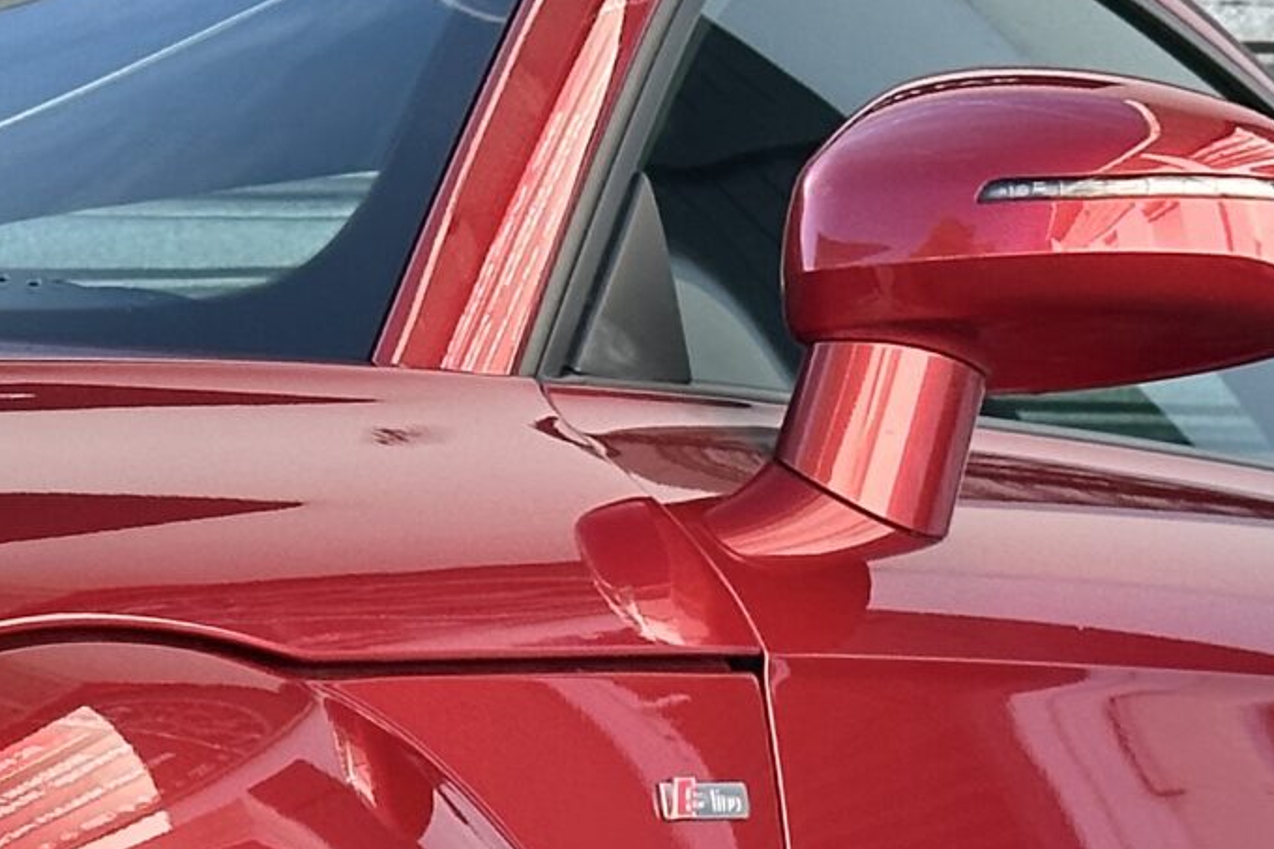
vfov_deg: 7.1
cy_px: 1484
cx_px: 101
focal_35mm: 188
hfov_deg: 10.9
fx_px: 6651
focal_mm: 6.86
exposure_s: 1/1000
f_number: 1.78
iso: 64
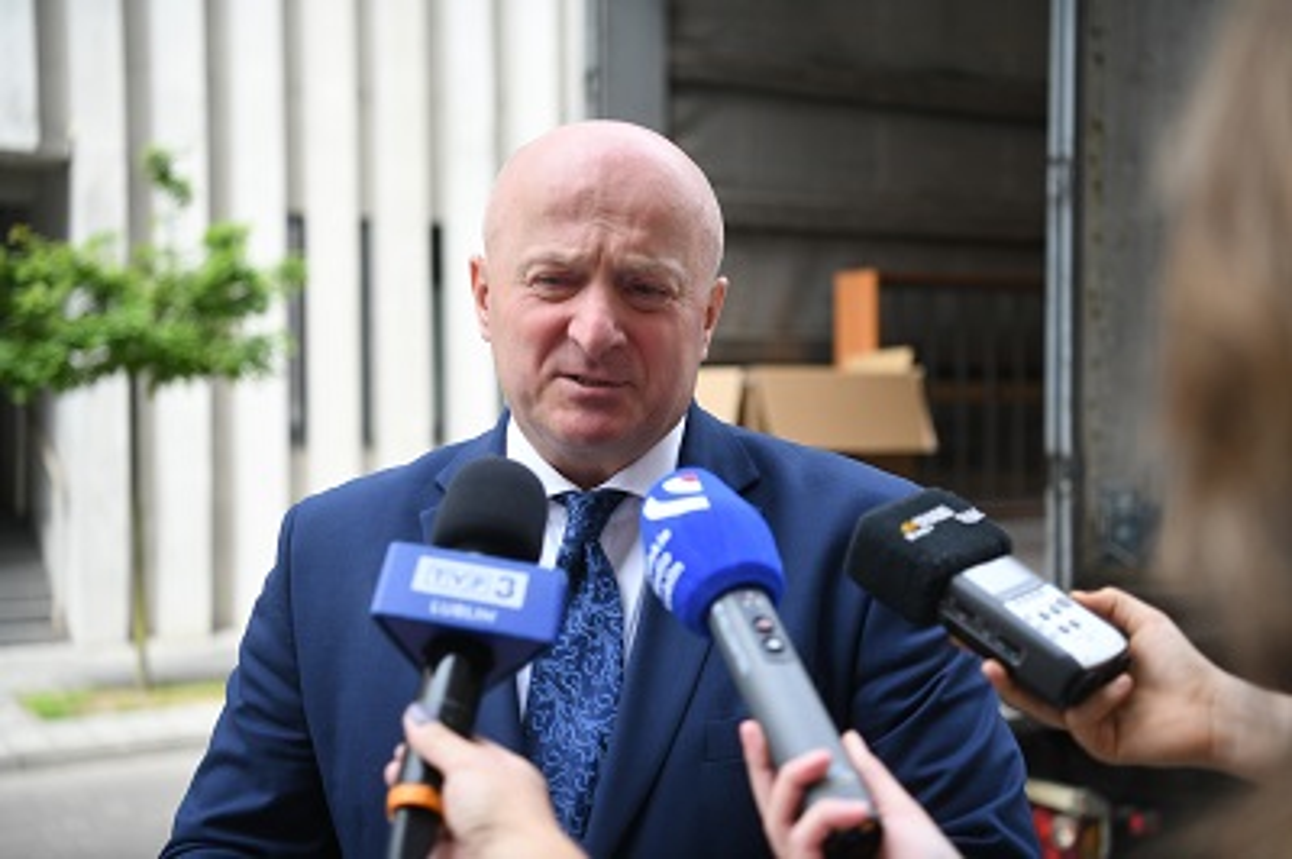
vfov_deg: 28.0
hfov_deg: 41.1
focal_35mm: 48
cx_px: 646
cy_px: 430
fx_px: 1721
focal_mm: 48
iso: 200
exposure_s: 1/640
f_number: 2.8
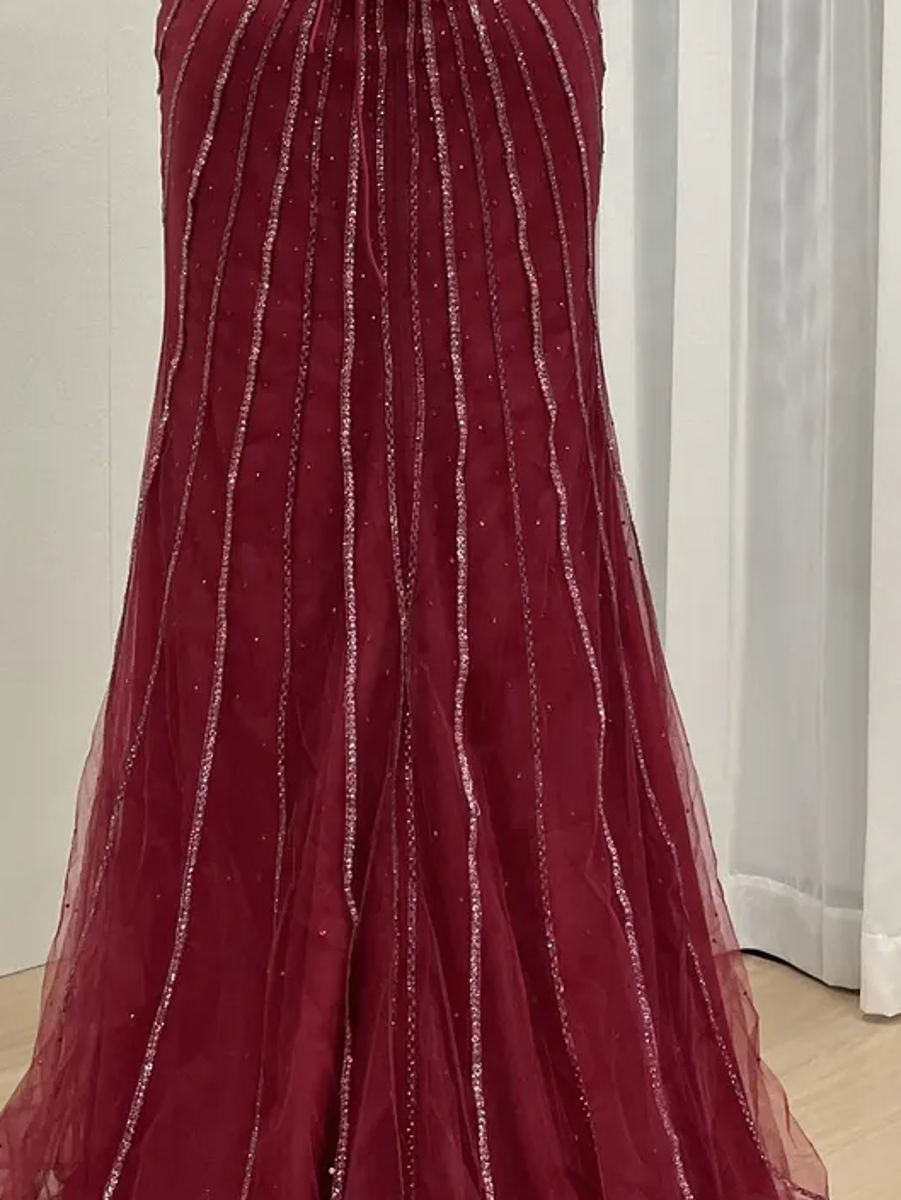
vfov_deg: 32.2
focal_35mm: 59
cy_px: 332
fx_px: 2047
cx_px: 344
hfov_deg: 24.8
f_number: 1.6
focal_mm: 4.2
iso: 200
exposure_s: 1/50
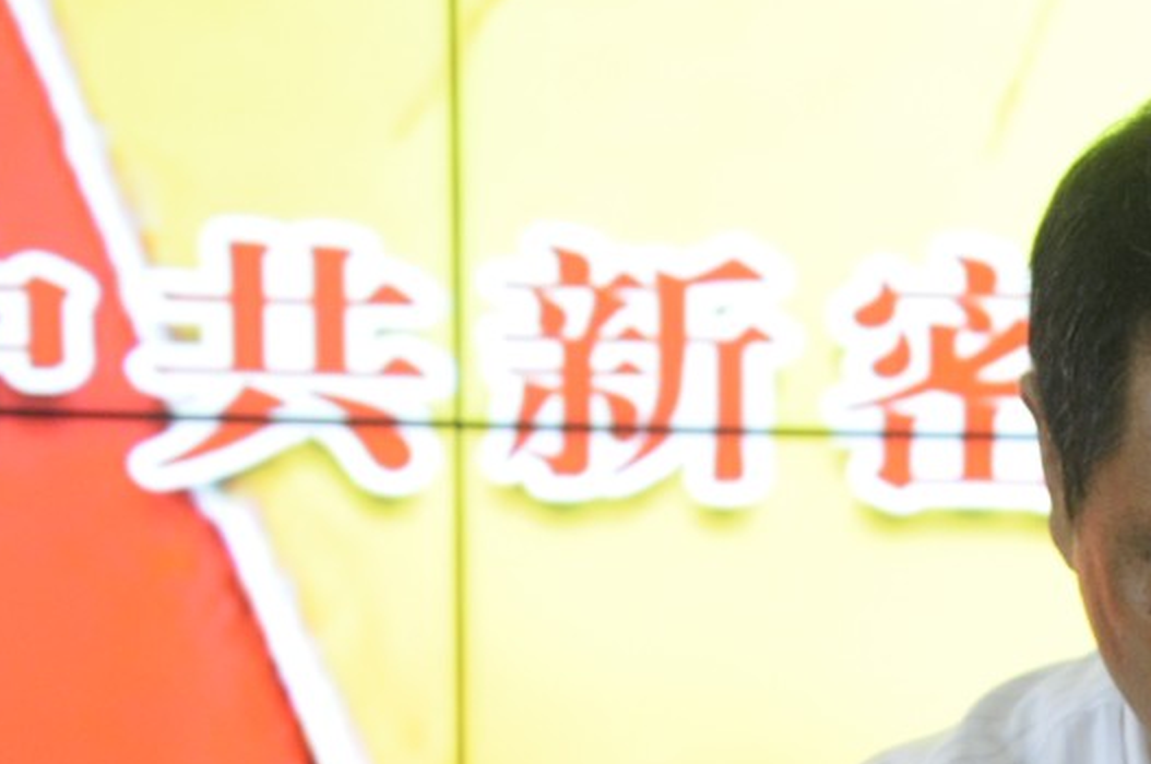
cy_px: 1098
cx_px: 1223
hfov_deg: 12.7
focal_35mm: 160
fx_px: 5094
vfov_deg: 8.4
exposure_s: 1/60
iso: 800
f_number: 4.5
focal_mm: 35
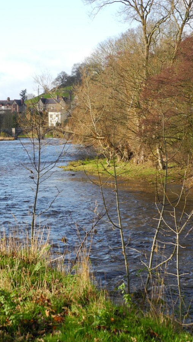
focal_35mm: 89
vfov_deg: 23.9
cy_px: 171
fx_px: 810
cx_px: 82
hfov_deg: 13.6
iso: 100
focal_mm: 13
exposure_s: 1/280
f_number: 3.5
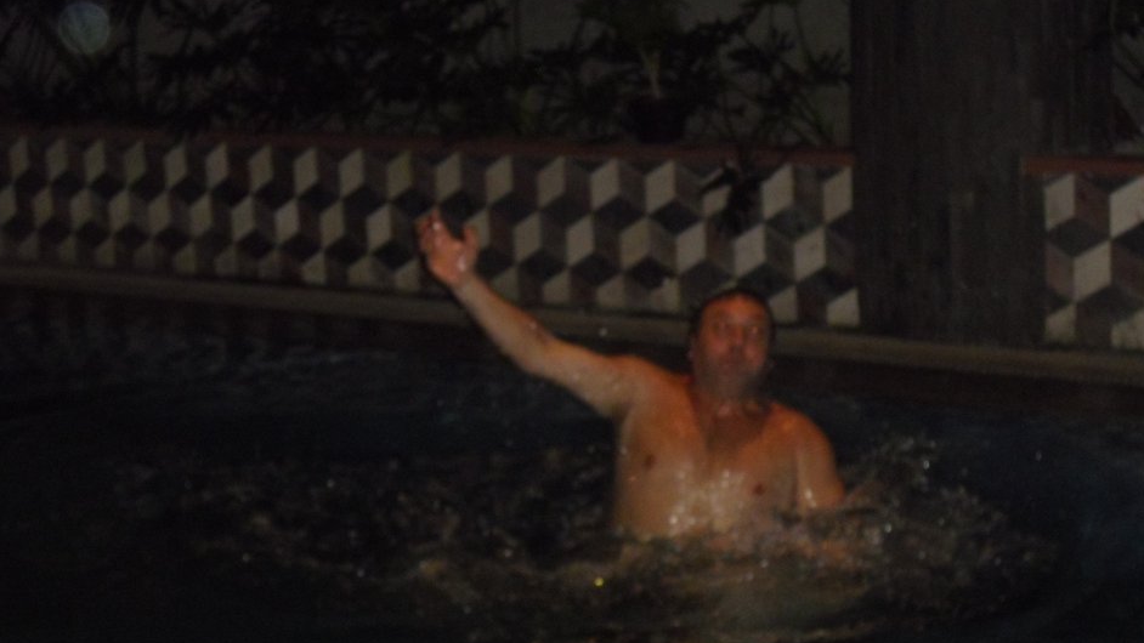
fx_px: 2336
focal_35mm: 77
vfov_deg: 15.7
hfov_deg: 27.5
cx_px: 583
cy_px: 423
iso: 400
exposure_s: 1/60
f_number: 3.8
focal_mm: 10.7
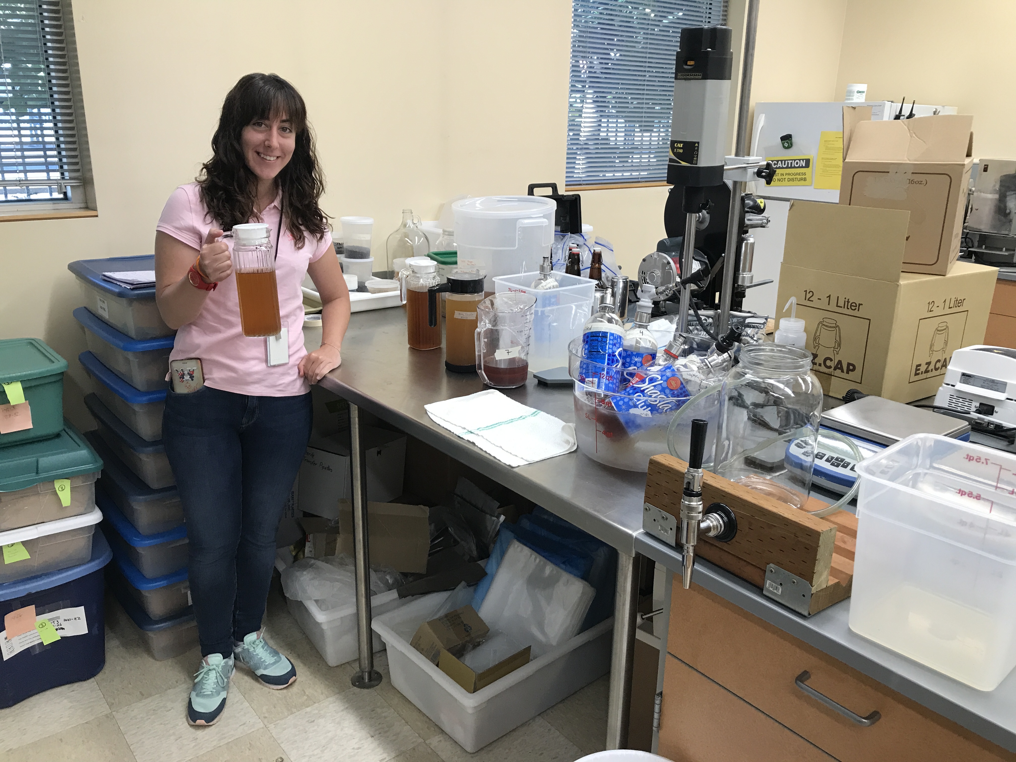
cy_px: 381
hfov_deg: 63.4
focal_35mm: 28
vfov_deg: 49.7
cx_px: 508
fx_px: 822
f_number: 1.8
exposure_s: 1/40
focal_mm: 3.99
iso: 25
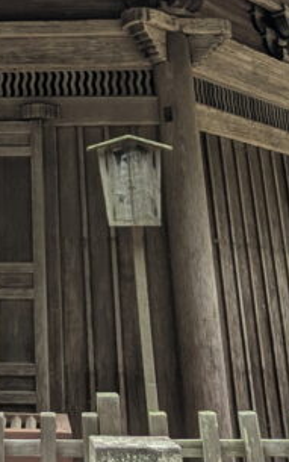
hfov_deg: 21.5
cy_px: 6
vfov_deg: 32.9
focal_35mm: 57
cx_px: -33
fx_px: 717
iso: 47
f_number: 2.2
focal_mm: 2.35
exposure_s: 1/101
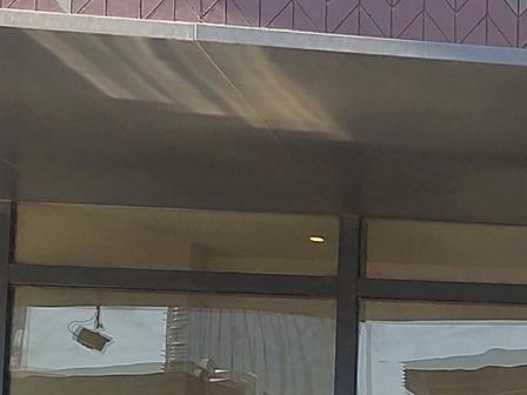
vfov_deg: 10.5
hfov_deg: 12.5
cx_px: 1092
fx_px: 2086
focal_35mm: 137
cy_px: 543
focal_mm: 4.35
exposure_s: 1/535
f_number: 1.8
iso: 50
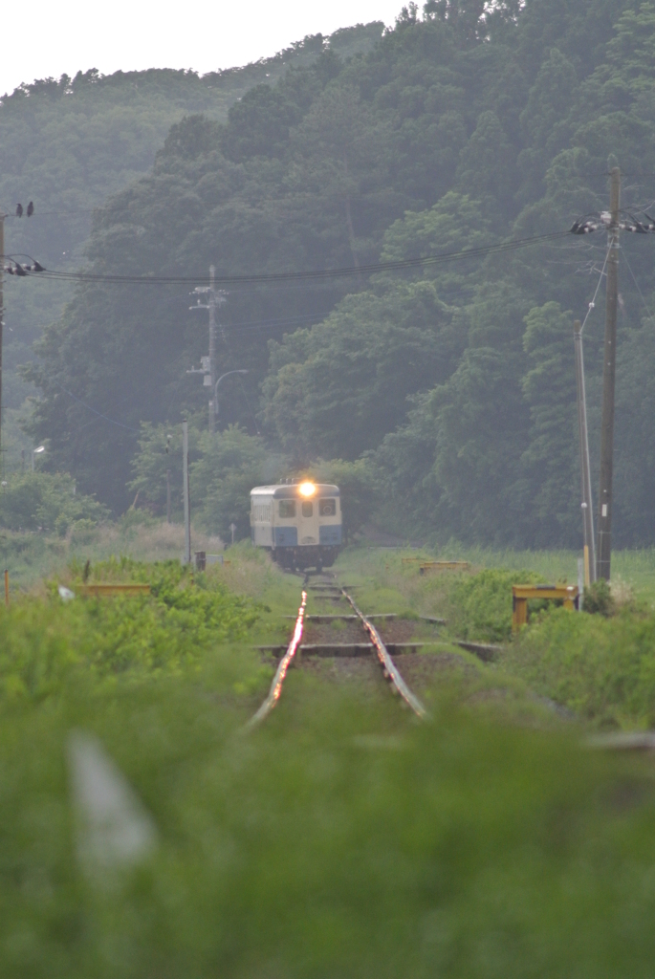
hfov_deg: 1.7
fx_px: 22052
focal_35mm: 810
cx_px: 328
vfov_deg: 2.5
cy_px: 490
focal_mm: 300
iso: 400
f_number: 4
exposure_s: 1/100
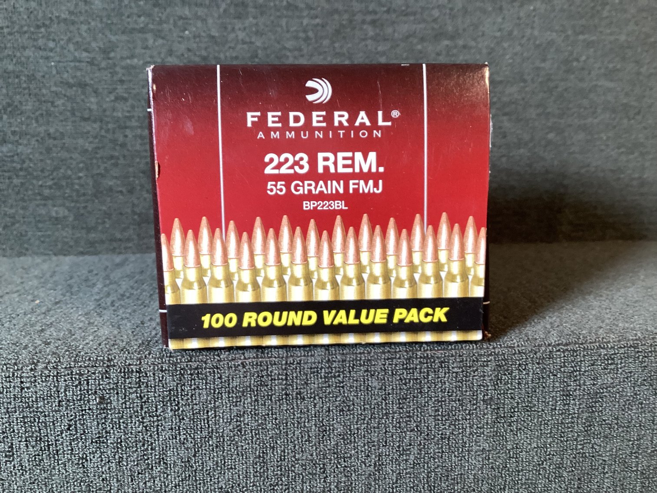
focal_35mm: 31
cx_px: 328
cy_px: 246
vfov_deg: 45.4
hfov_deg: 58.3
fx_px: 588
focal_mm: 3.3
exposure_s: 1/50
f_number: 2.4
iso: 160
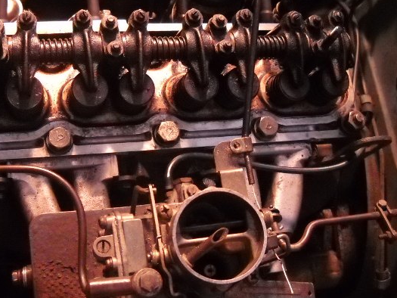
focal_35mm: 50
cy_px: 136
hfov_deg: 38.0
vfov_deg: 29.1
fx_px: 574
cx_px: 161
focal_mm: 6.72
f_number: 3.1
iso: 800
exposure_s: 1/100
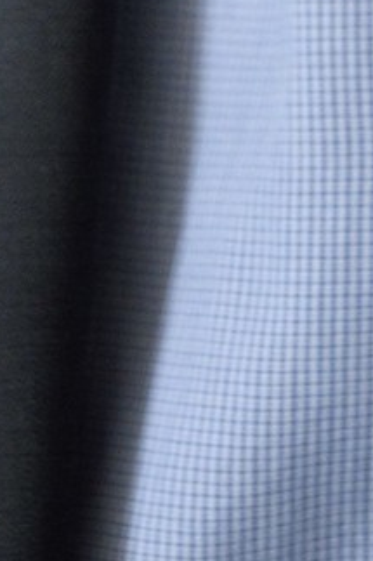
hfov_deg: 3.0
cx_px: 312
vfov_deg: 4.2
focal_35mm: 461
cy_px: -1436
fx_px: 7172
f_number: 6.3
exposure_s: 1/160
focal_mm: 62
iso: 800
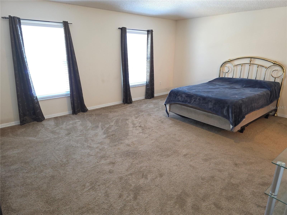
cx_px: 144
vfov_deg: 58.9
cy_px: 108
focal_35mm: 23
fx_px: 191
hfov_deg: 73.9
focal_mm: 6.3
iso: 125
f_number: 1.7
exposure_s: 1/20
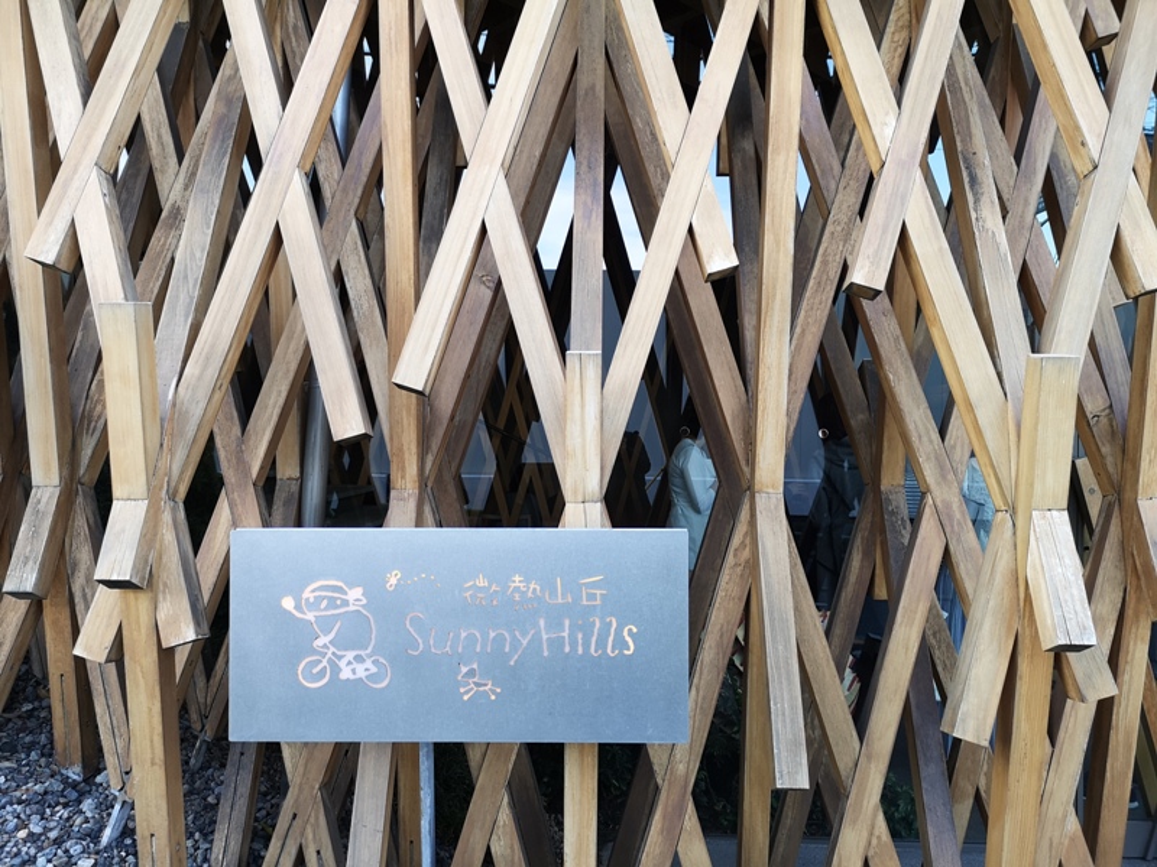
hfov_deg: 65.3
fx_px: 902
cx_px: 578
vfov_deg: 51.4
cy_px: 434
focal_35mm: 27
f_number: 1.8
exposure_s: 1/100
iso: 64
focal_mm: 3.95
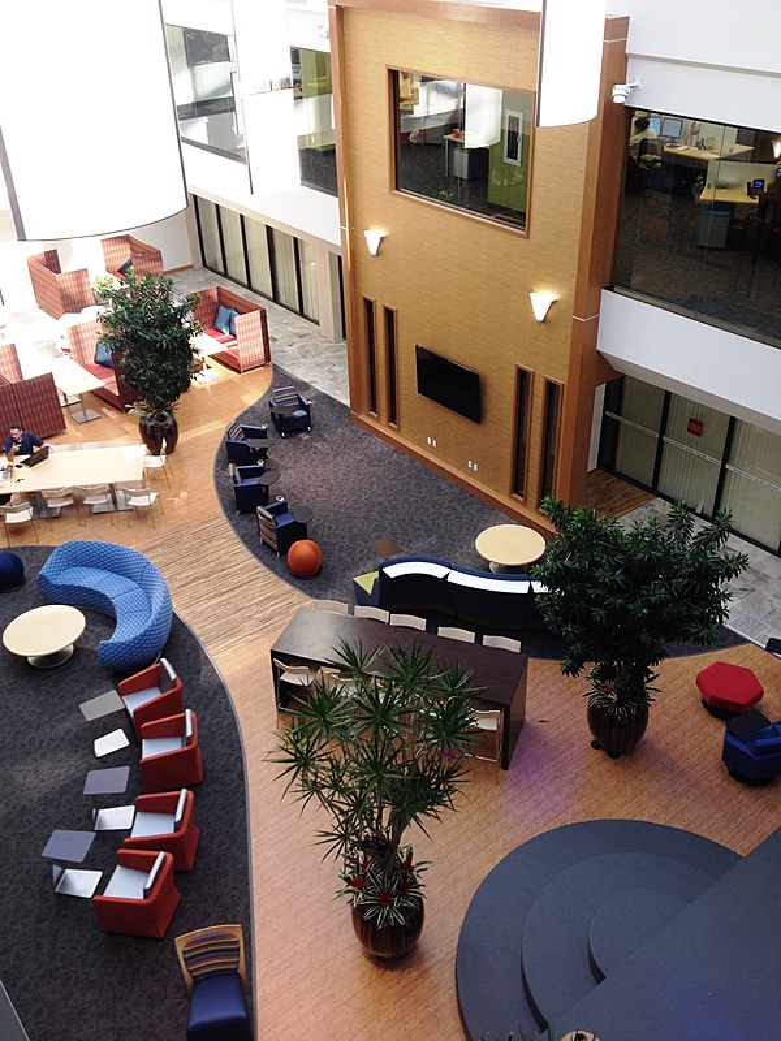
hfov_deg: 40.7
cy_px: 520
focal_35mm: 35
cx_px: 390
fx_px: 1053
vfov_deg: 52.6
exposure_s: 1/60
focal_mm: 4.28
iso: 50
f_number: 2.4
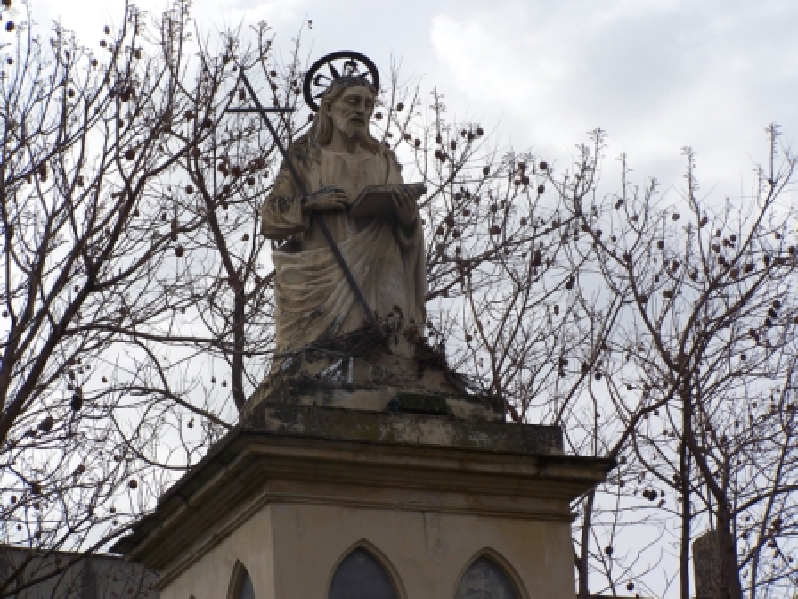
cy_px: 300
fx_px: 2951
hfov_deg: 15.4
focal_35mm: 128
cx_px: 399
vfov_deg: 11.6
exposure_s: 1/500
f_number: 4.5
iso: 80
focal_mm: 21.2
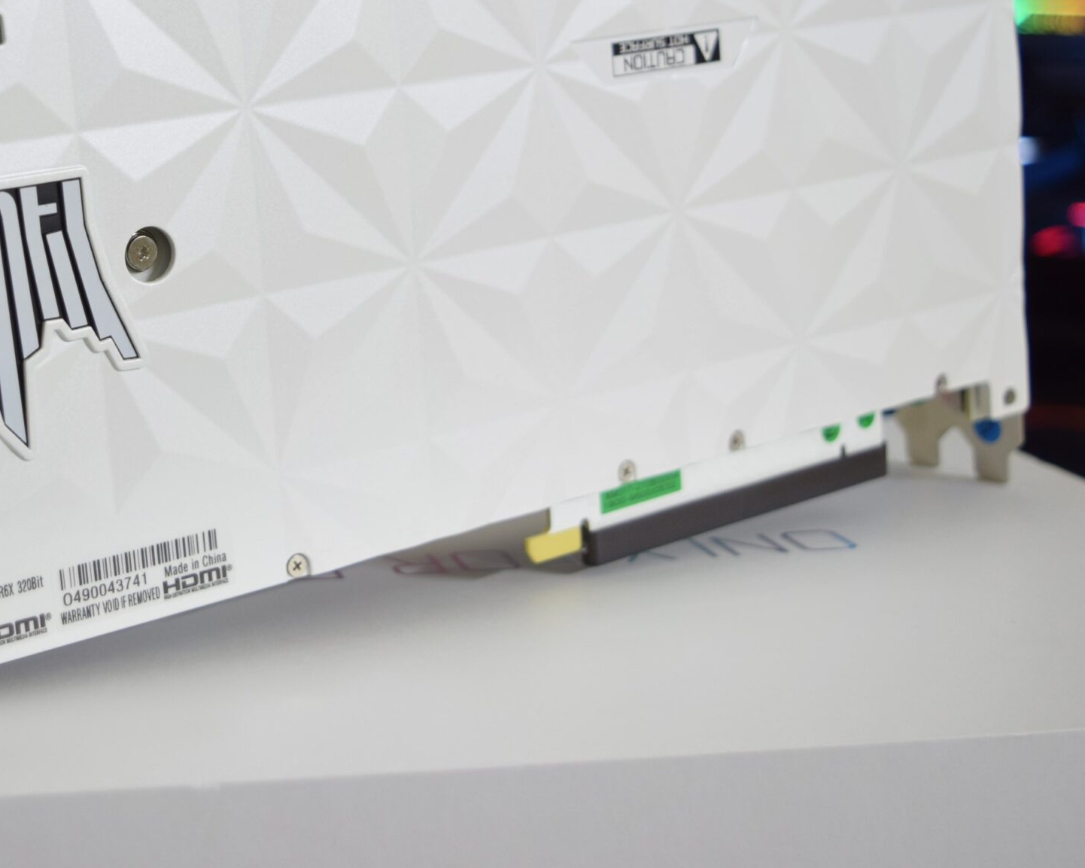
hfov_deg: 28.7
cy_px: 248
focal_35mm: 65
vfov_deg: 23.3
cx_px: 262
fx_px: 2087
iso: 400
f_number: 4
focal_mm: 26
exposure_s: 1/15
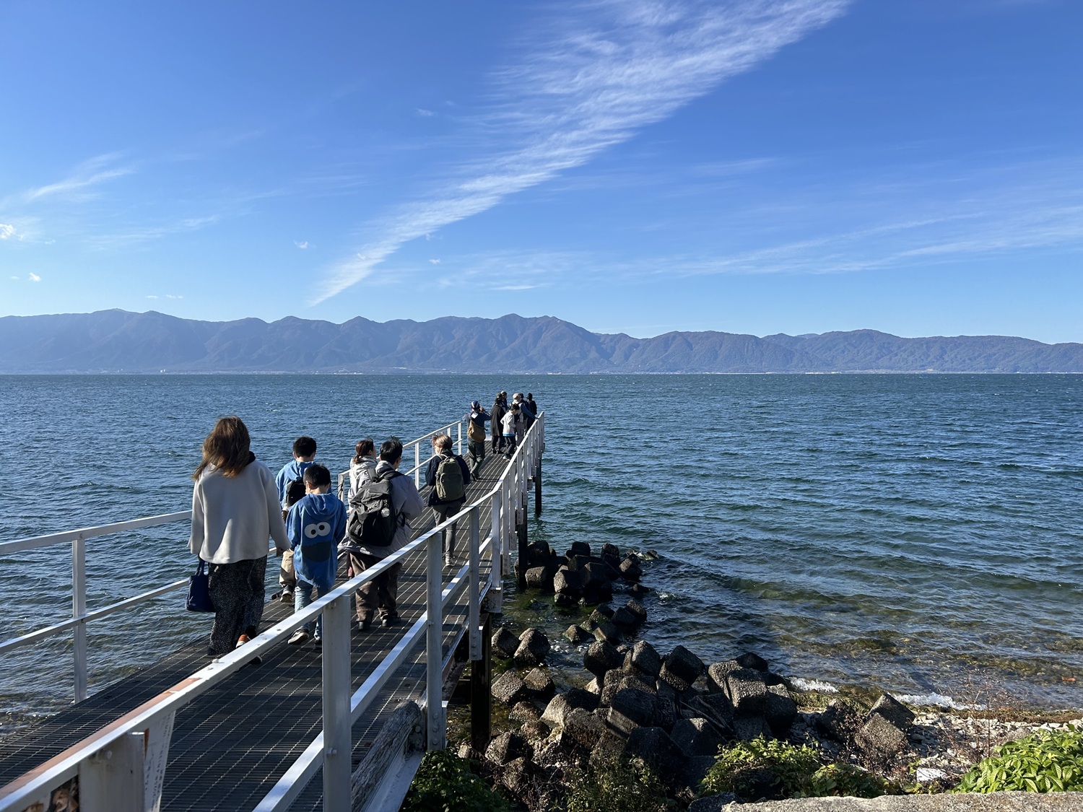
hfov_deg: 67.3
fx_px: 813
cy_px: 406
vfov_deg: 53.1
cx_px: 542
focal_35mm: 26
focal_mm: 5.7
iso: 50
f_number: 1.5
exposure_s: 1/3831
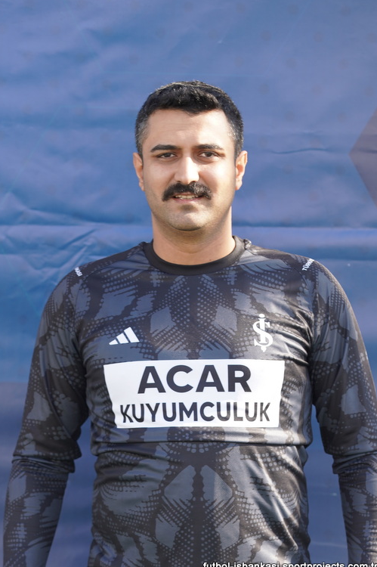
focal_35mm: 128
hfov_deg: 10.7
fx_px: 2013
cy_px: 283
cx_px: 192
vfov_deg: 16.0
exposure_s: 1/160
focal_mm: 120
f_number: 4
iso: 125
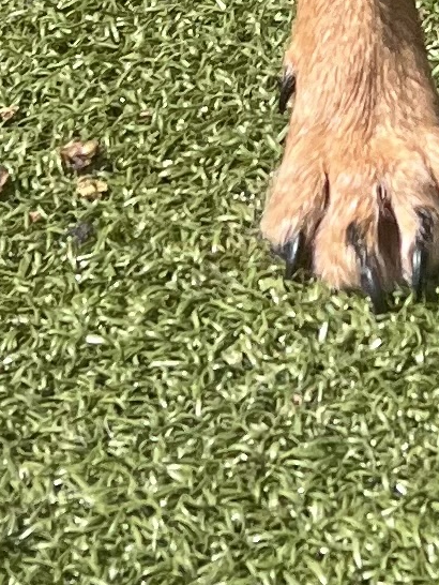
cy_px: -341
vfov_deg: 9.9
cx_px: 475
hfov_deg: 7.7
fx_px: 3244
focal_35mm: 192
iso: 50
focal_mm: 5.7
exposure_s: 1/2513
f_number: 1.5
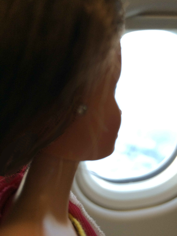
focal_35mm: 29
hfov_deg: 48.2
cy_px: 118
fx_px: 198
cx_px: 88
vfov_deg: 61.7
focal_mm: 4.15
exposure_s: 1/33
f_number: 2.2
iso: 160
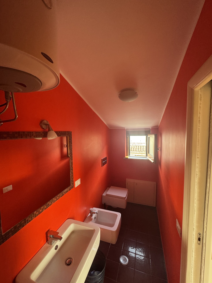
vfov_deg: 102.1
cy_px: 142
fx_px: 114
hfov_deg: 85.7
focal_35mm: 14
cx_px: 106
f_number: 2.2
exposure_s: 1/72
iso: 320
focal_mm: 2.22
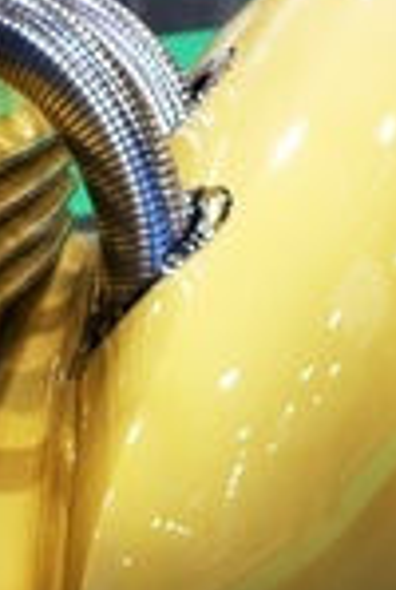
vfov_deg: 7.7
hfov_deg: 5.2
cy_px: 380
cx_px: 172
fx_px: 4401
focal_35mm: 268
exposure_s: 1/80
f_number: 4.9
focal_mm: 37.1
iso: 800
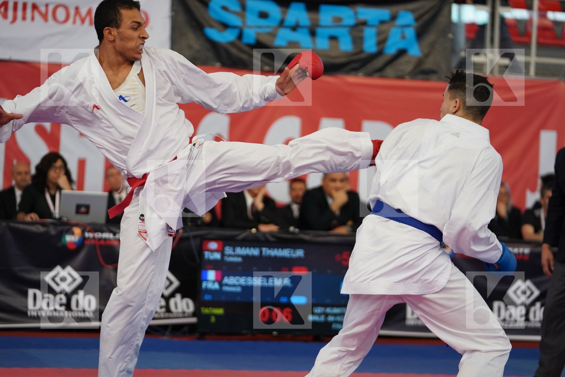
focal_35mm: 118
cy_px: 188
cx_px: 282
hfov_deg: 17.3
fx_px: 1852
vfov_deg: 11.6
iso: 1250
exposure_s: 1/1000
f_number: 2.8
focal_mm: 118
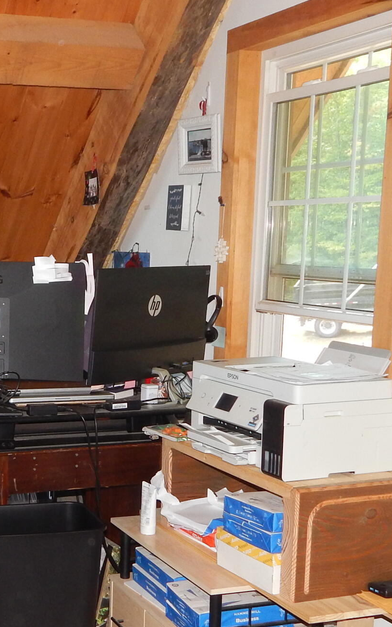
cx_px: -30
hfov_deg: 22.0
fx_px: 957
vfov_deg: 36.1
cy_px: 387
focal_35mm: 56
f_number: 3
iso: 200
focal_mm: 4
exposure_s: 1/30
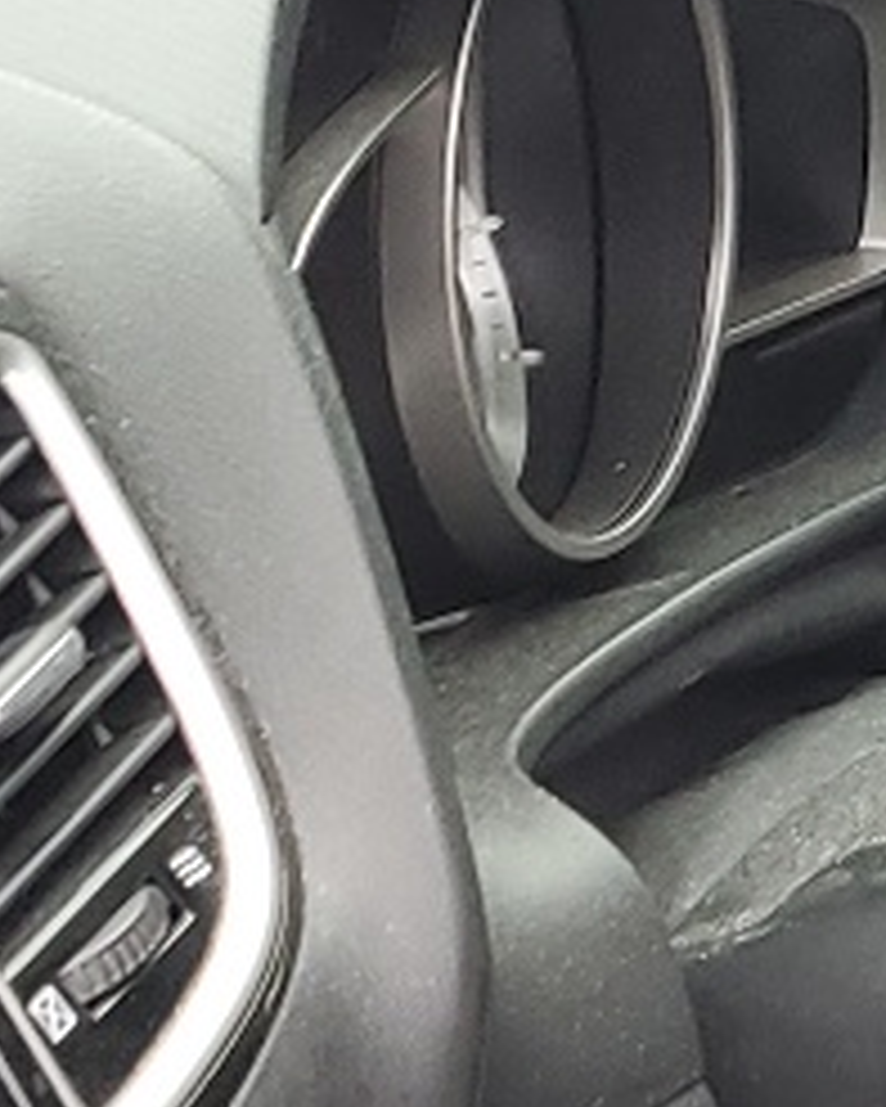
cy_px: 1764
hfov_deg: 8.1
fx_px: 5405
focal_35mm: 165
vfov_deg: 11.1
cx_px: 2618
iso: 58
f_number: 1.5
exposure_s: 1/50
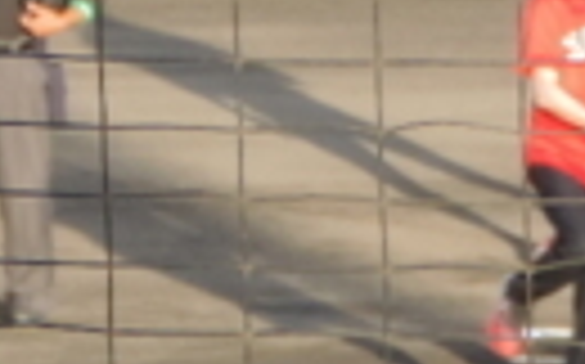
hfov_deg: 2.2
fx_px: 15053
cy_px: 315
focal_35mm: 945
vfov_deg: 1.4
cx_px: -256
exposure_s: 1/125
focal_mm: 25.8
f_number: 4.4
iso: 110
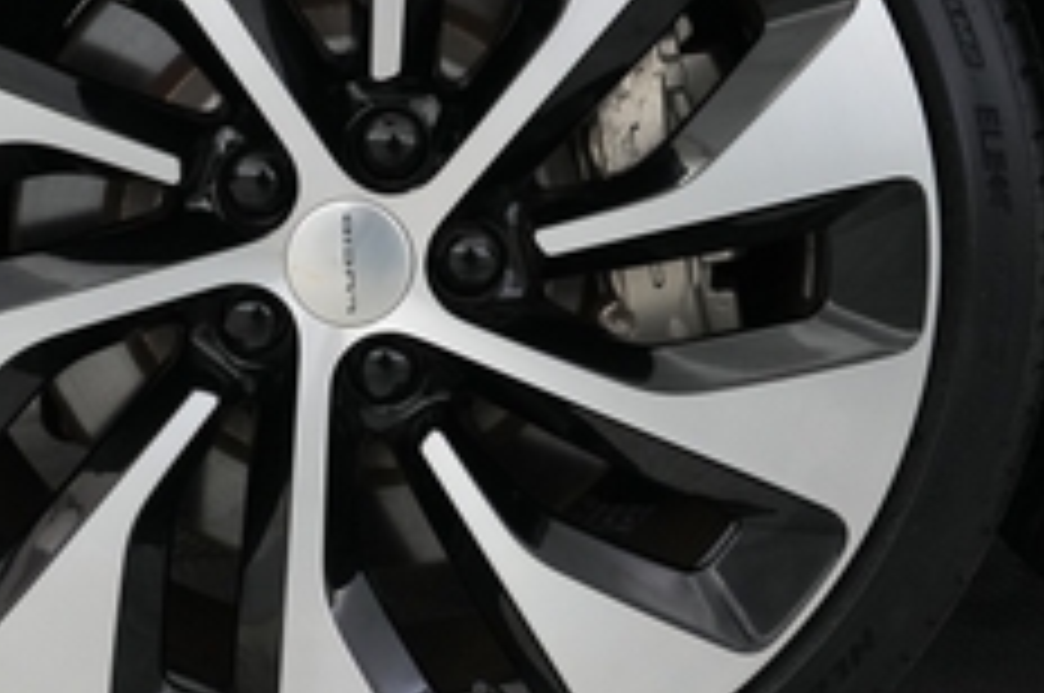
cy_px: 243
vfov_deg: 19.6
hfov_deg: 29.1
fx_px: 1998
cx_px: 360
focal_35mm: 69
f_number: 2.8
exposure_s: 1/160
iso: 3200
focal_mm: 25
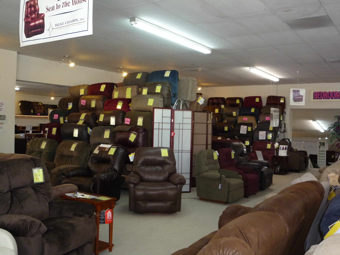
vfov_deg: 39.7
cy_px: 128
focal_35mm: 36
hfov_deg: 51.4
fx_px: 354
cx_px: 170
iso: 320
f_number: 3.7
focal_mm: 6.3
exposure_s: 1/30
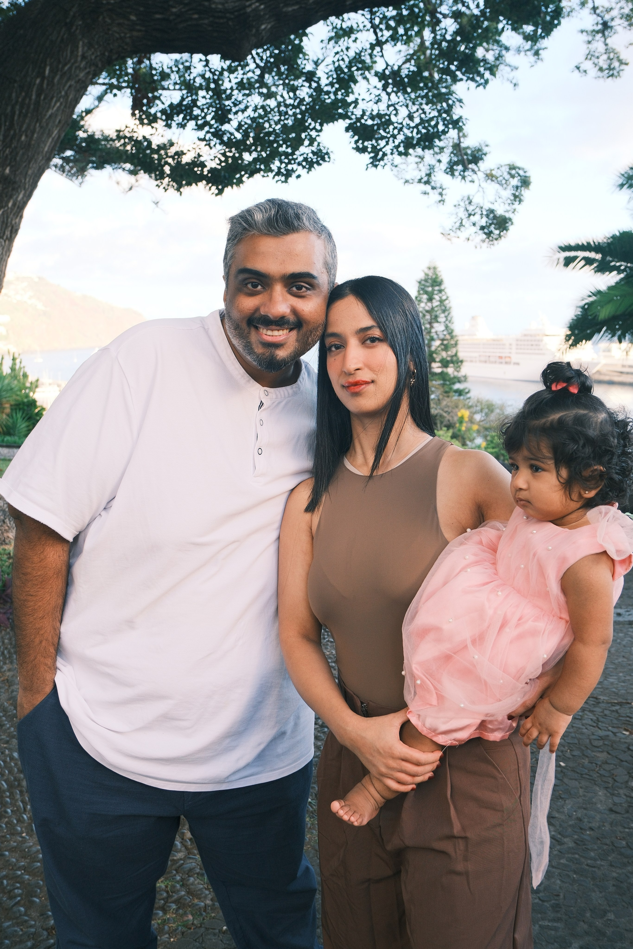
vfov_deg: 60.3
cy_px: 474
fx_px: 818
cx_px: 316
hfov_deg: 42.3
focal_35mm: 31
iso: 640
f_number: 4.2
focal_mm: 20.9
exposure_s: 1/125
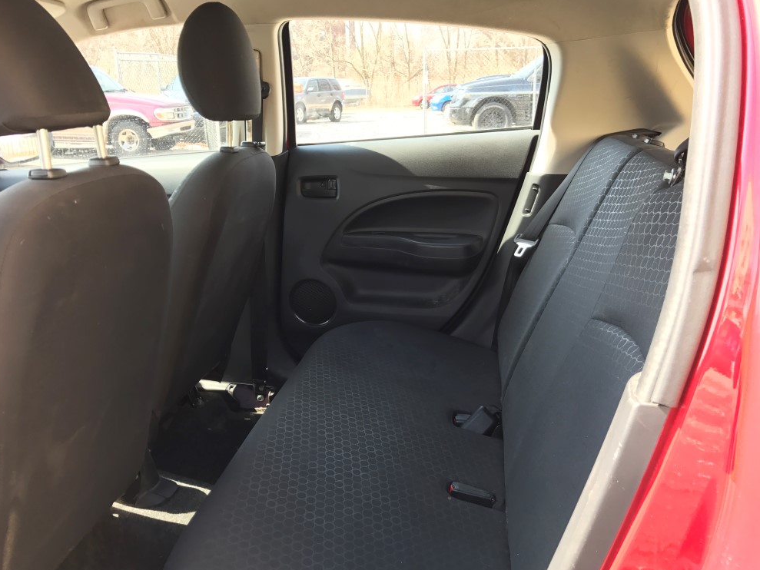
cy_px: 293
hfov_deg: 61.6
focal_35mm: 29
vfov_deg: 48.2
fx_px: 637
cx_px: 373
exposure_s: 1/90
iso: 25
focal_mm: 3.99
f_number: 1.8
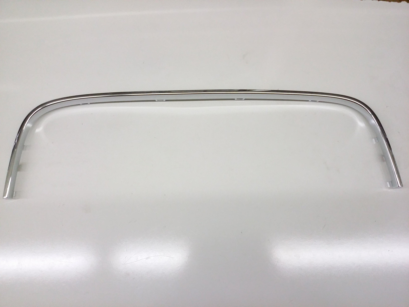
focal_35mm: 32
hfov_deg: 56.8
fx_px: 378
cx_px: 204
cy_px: 154
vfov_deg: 44.2
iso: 200
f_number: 2.4
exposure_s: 1/30
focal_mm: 3.4
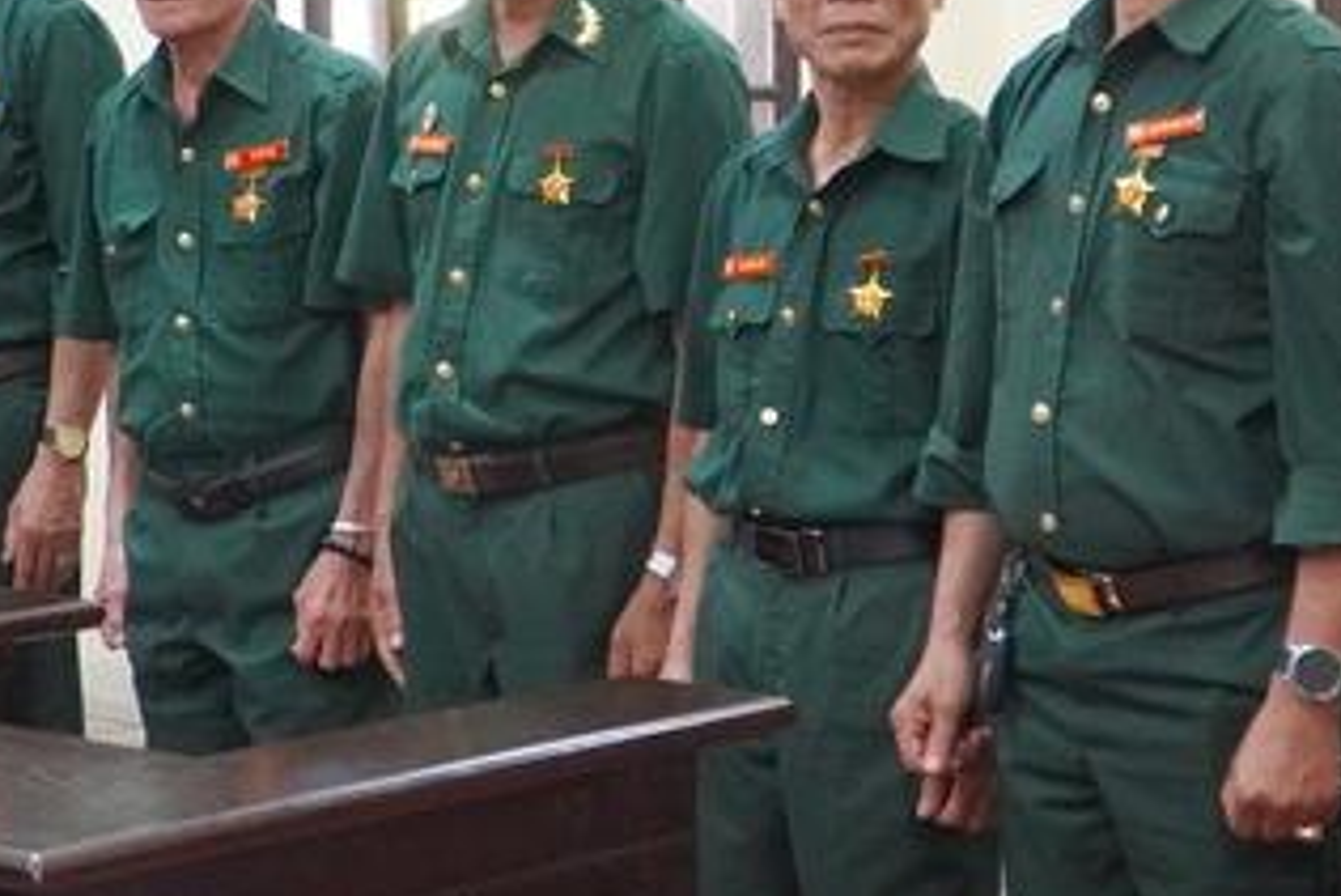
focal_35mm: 91
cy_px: 363
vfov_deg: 15.0
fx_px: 3391
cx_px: 692
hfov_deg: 22.4
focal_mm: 30
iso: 5000
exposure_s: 1/160
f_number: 4
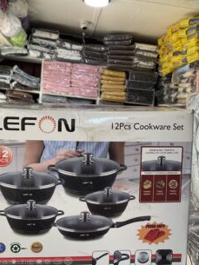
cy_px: 132
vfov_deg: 49.0
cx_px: 97
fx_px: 291
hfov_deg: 37.7
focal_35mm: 38
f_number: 1.8
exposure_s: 1/122
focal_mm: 3
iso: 32
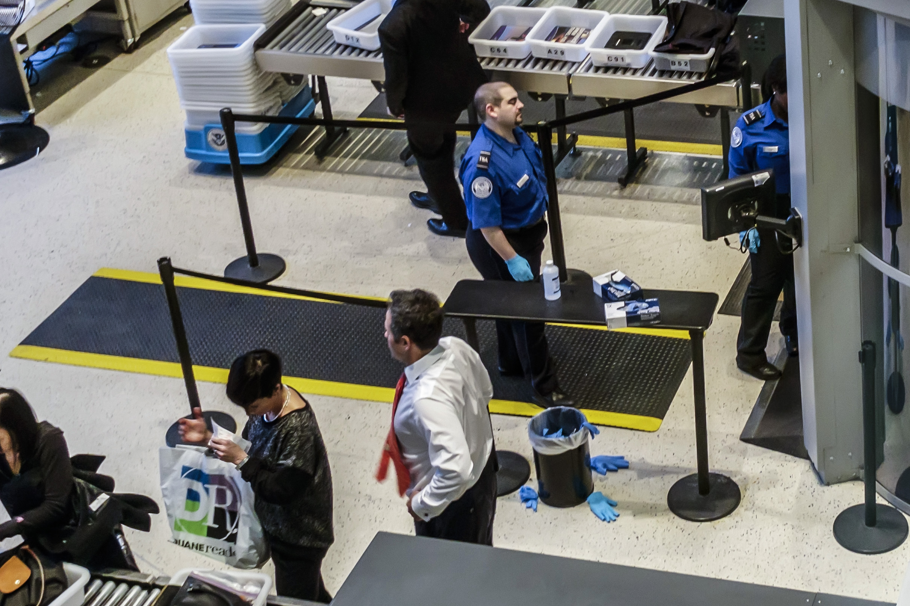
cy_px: 141
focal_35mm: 75
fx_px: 1896
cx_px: 800
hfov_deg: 26.2
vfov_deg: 18.1
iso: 1000
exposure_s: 1/40
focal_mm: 12.03
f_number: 2.8
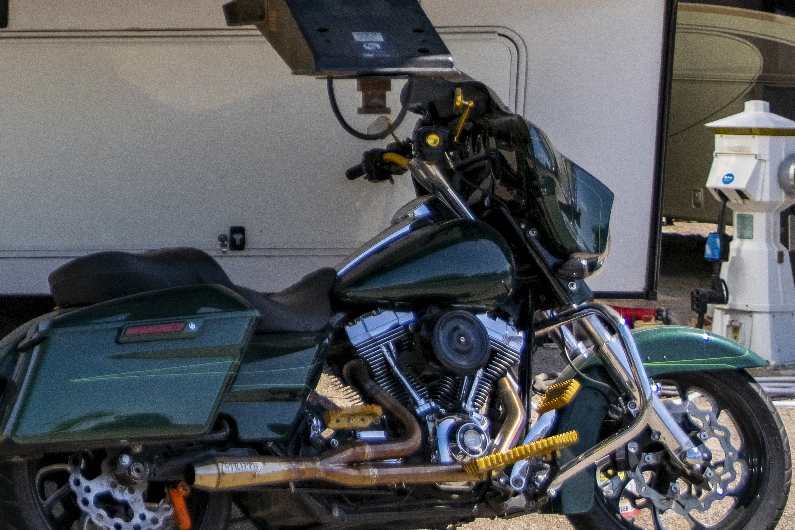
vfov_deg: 11.3
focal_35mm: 120
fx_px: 2649
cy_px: -19
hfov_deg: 15.5
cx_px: -460
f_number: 2.8
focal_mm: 33
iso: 500
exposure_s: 1/8000
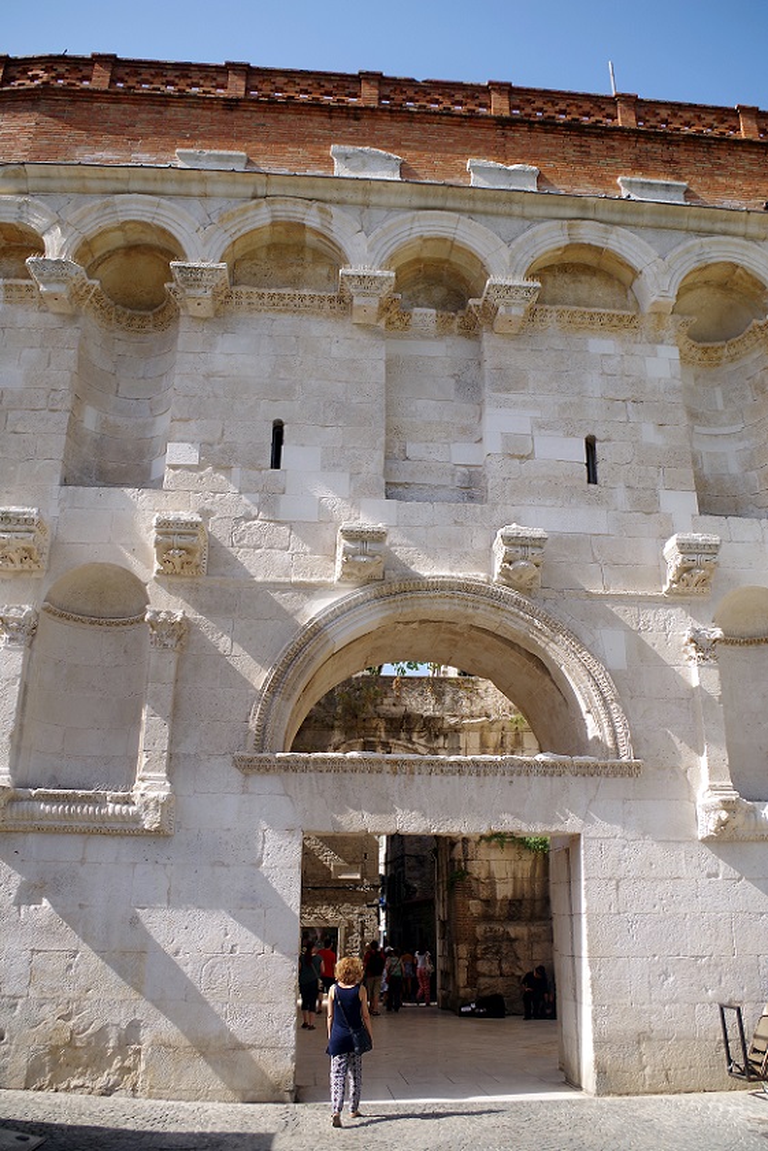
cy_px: 576
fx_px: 864
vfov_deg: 67.4
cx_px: 384
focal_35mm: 27
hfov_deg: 47.9
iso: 100
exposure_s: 1/160
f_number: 7.1
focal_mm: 18
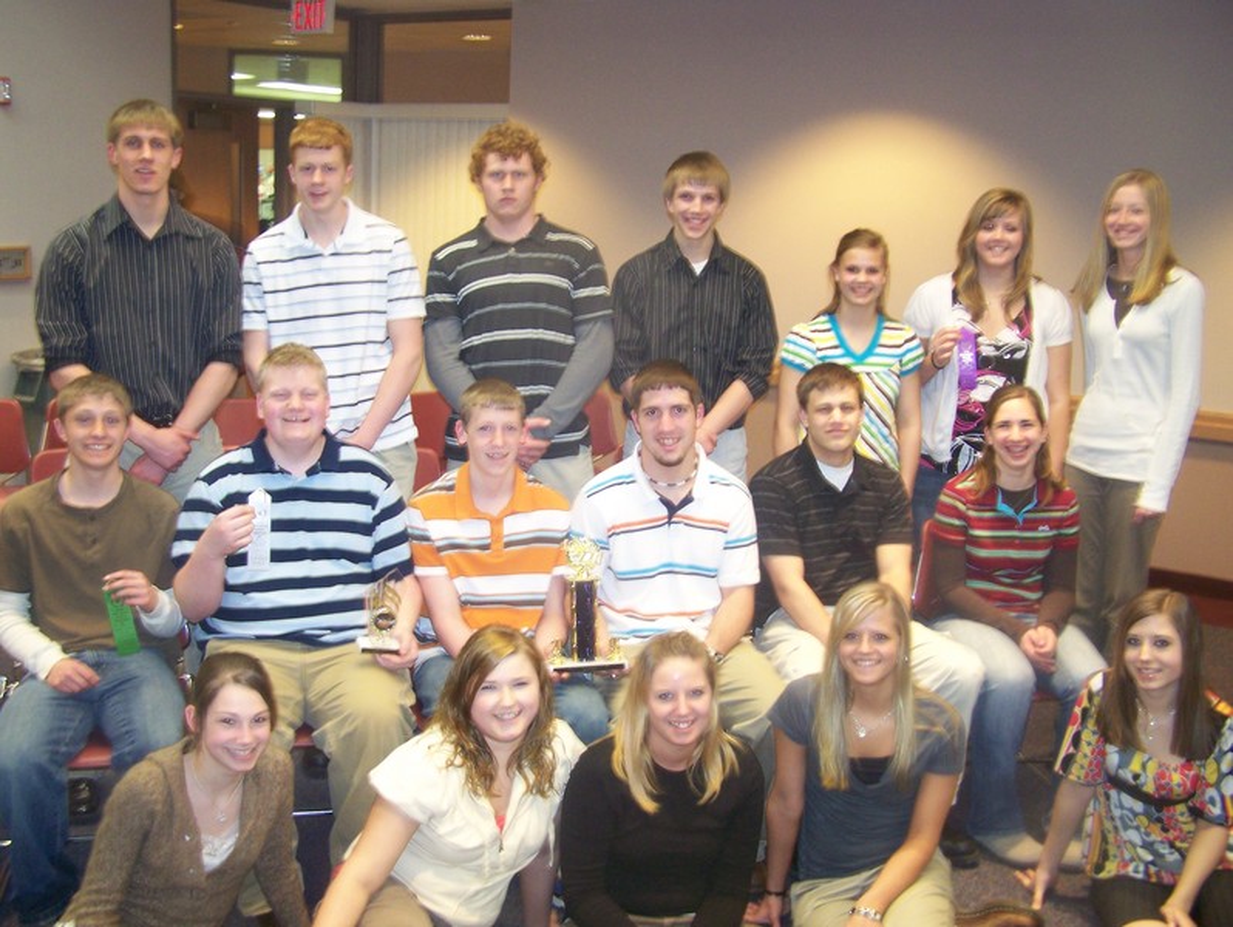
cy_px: 464
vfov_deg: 37.8
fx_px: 1355
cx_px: 616
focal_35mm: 38
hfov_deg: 48.9
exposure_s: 1/13
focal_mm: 6.3
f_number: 2.8
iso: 160
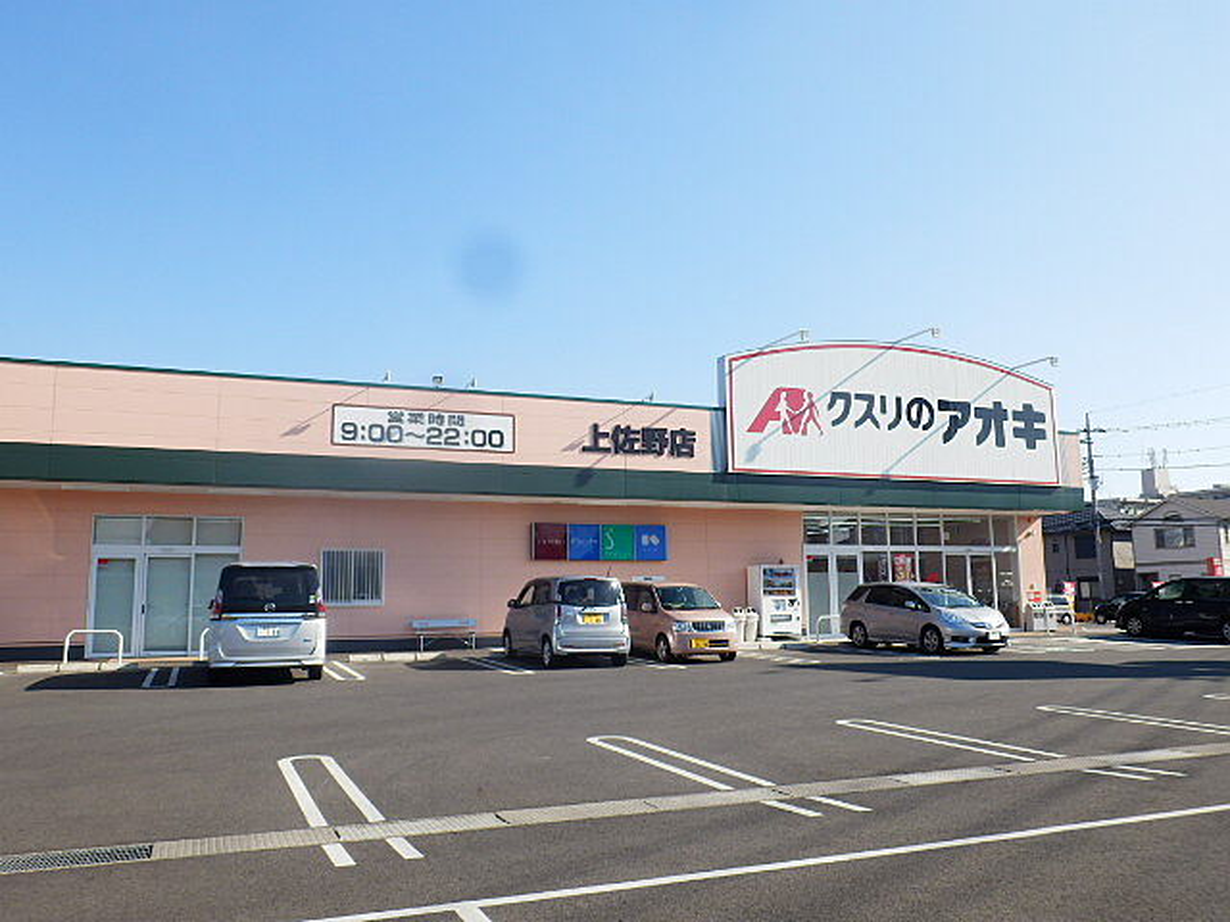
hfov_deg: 55.4
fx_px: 1173
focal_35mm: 33
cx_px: 615
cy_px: 461
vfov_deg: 42.9
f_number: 9.4
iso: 80
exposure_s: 1/100
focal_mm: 5.9
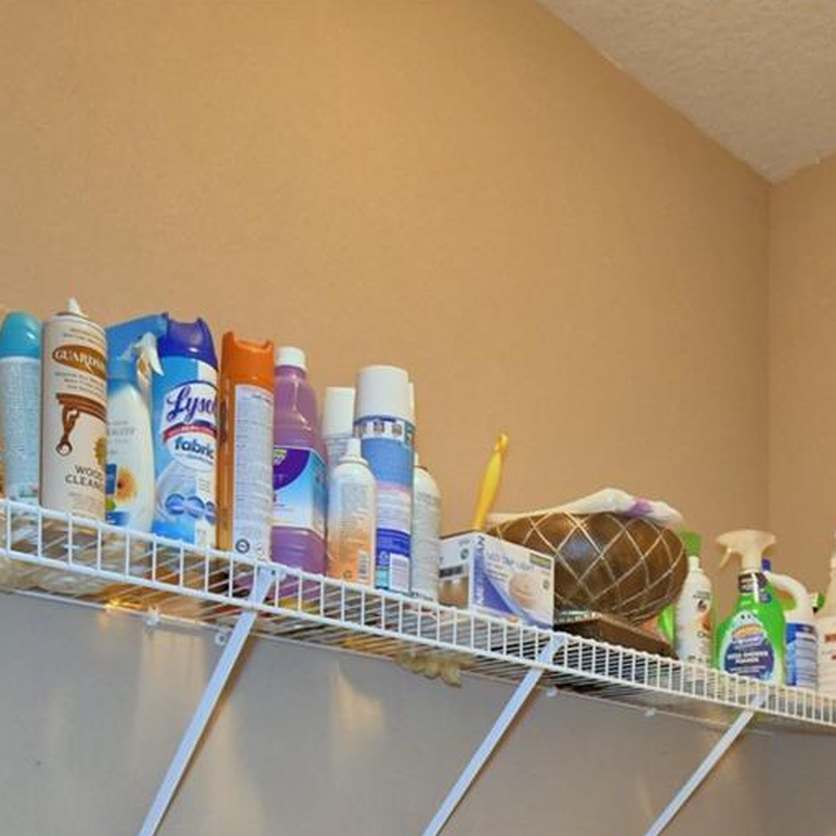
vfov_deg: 36.8
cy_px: 867
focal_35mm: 40
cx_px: 536
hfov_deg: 41.5
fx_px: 1093
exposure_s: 1/30
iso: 900
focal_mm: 10
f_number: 4.5
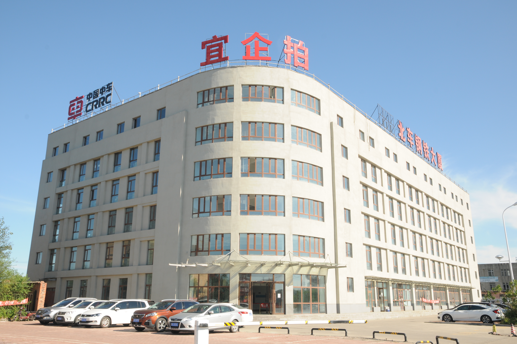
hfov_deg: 62.0
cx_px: 258
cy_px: 172
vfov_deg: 43.5
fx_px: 430
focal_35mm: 30
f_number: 11
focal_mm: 20
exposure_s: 1/125
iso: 200
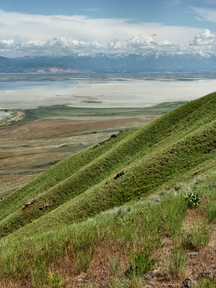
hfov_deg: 23.3
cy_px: 144
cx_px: 108
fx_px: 524
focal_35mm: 63
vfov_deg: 30.7
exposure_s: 1/400
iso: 64
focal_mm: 16.16
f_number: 7.1
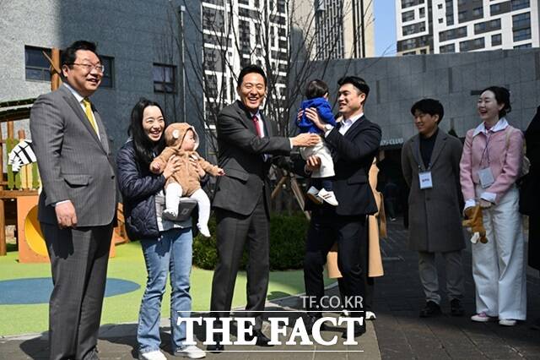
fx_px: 690
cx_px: 270
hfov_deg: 42.8
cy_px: 180
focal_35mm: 46
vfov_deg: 29.2
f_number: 5.6
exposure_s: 1/1600
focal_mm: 46
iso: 320
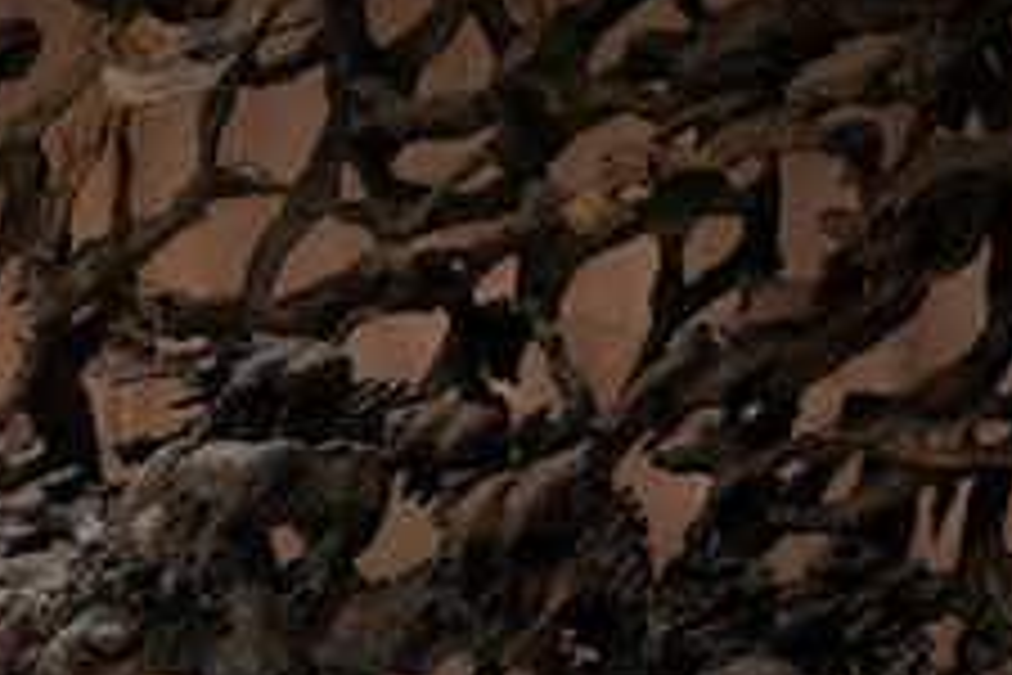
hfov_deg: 3.3
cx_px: -1151
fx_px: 17287
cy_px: 871
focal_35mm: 615
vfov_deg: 2.2
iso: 6400
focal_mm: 135
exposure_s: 1/640
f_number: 5
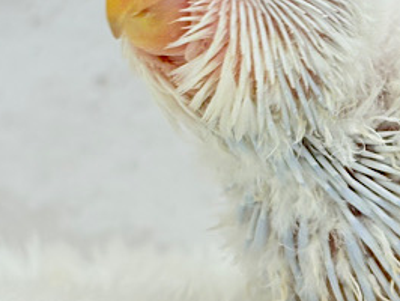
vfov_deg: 11.9
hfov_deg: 15.5
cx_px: 374
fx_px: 1446
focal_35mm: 125
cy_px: 119
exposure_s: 1/50
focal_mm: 5.96
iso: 32
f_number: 1.6
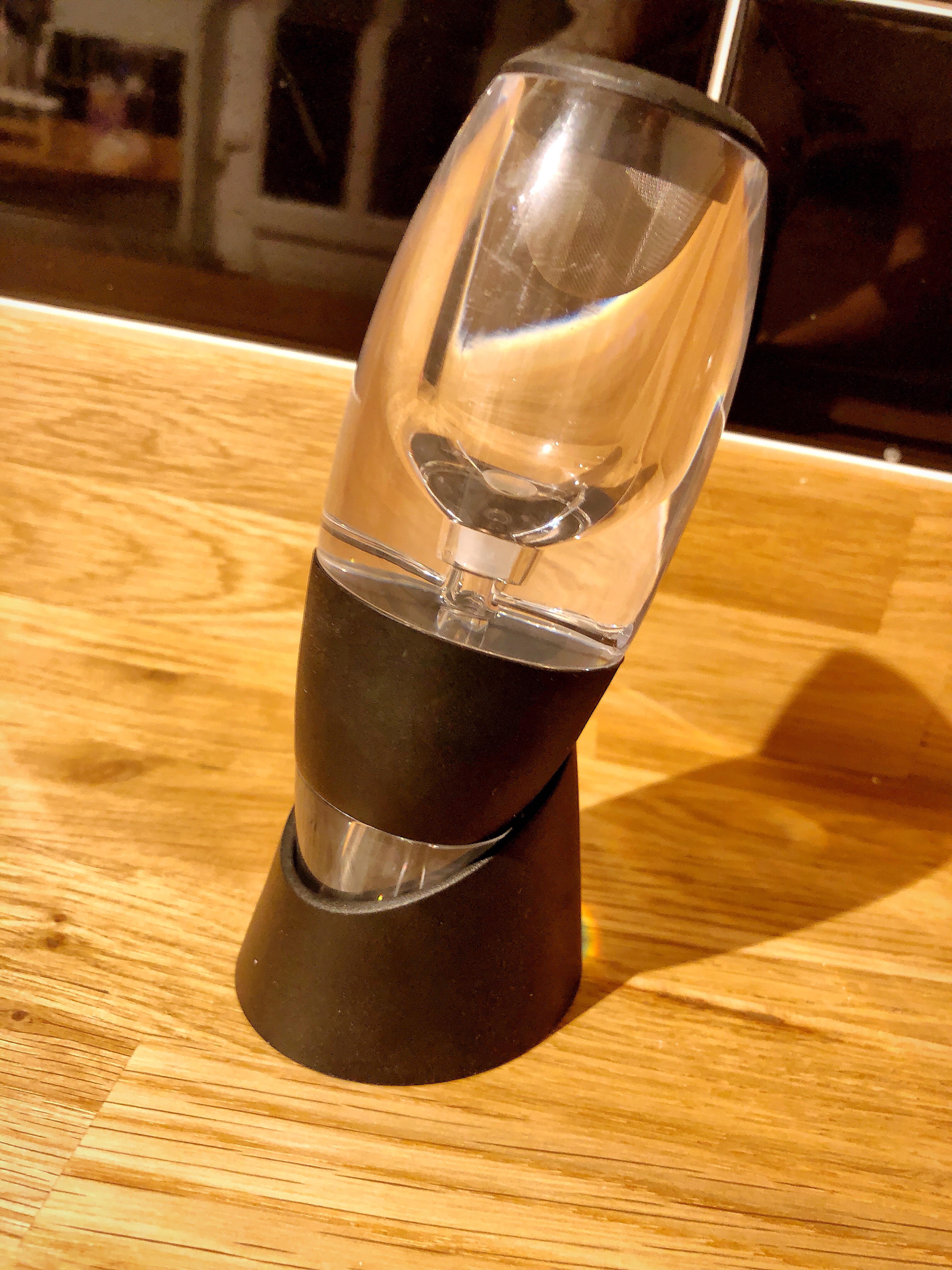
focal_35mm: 28
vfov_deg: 63.4
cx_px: 476
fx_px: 1027
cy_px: 635
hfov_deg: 49.7
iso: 200
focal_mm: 4
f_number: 1.8
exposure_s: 1/20
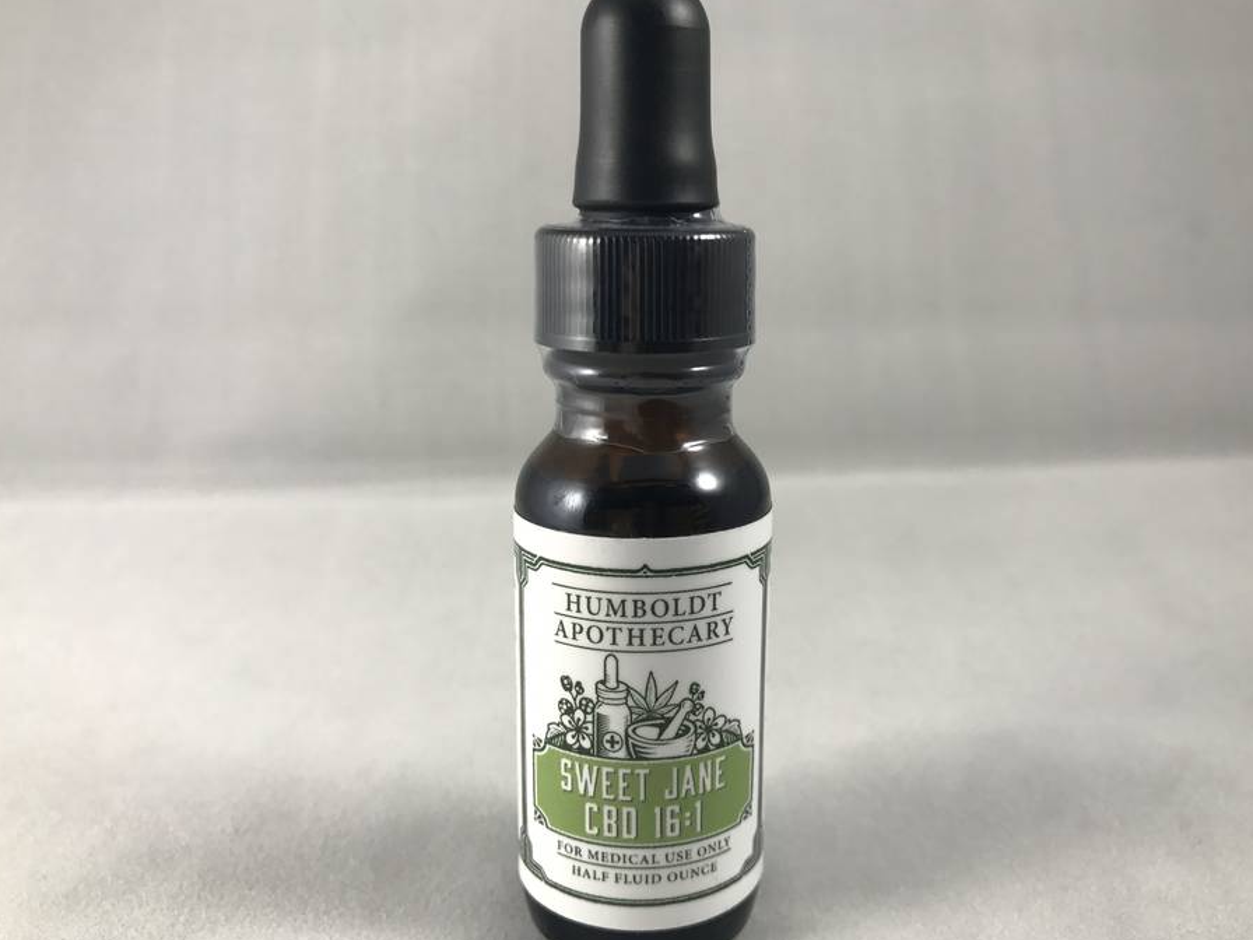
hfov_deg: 56.8
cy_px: 456
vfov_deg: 44.2
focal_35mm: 32
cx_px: 654
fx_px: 1158
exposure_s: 1/60
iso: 32
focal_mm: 3.99
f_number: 1.8
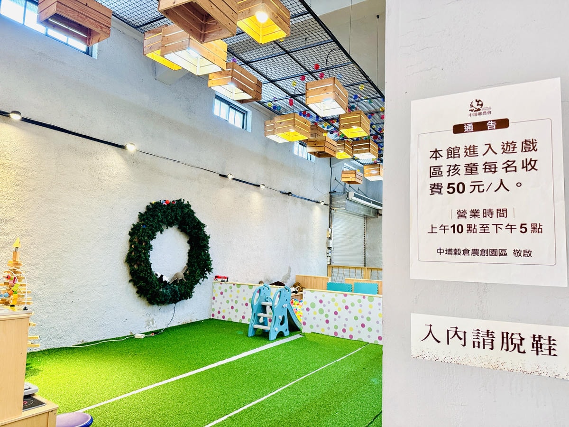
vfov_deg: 56.8
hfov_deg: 71.6
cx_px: 284
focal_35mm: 24
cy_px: 214
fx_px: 394
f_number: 1.78
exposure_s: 1/60
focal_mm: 6.86
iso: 320
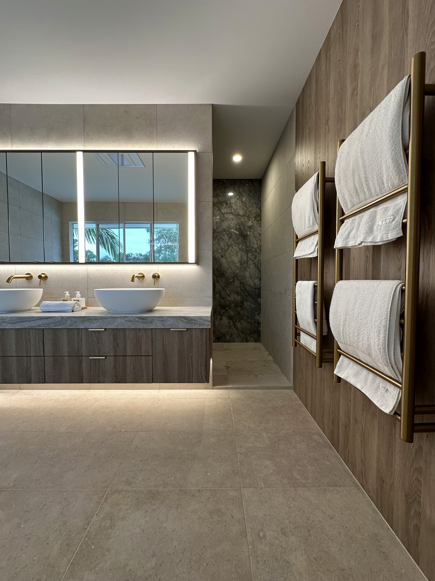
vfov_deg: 102.1
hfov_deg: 85.7
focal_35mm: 14
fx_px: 235
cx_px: 218
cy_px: 290
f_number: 2.2
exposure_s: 1/100
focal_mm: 2.22
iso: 125
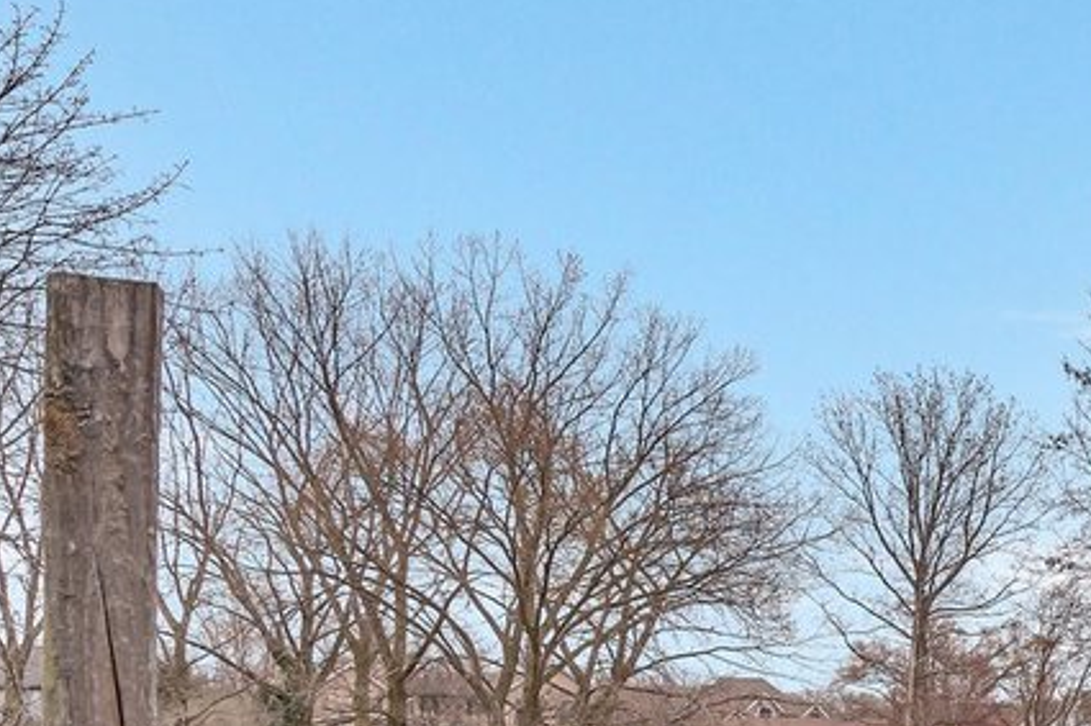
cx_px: 1678
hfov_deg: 24.6
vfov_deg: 21.5
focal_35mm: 61
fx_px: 1848
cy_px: 711
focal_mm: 16
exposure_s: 1/40
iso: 400
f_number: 9
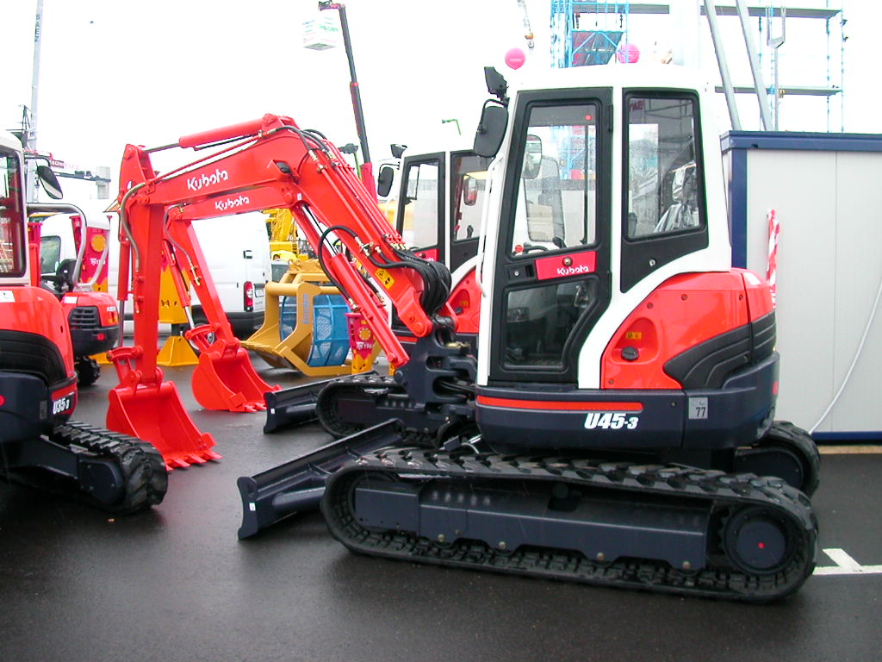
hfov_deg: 50.1
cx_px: 441
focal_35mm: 37
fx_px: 943
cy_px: 331
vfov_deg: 38.7
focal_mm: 5.6
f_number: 2.7
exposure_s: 1/122
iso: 100
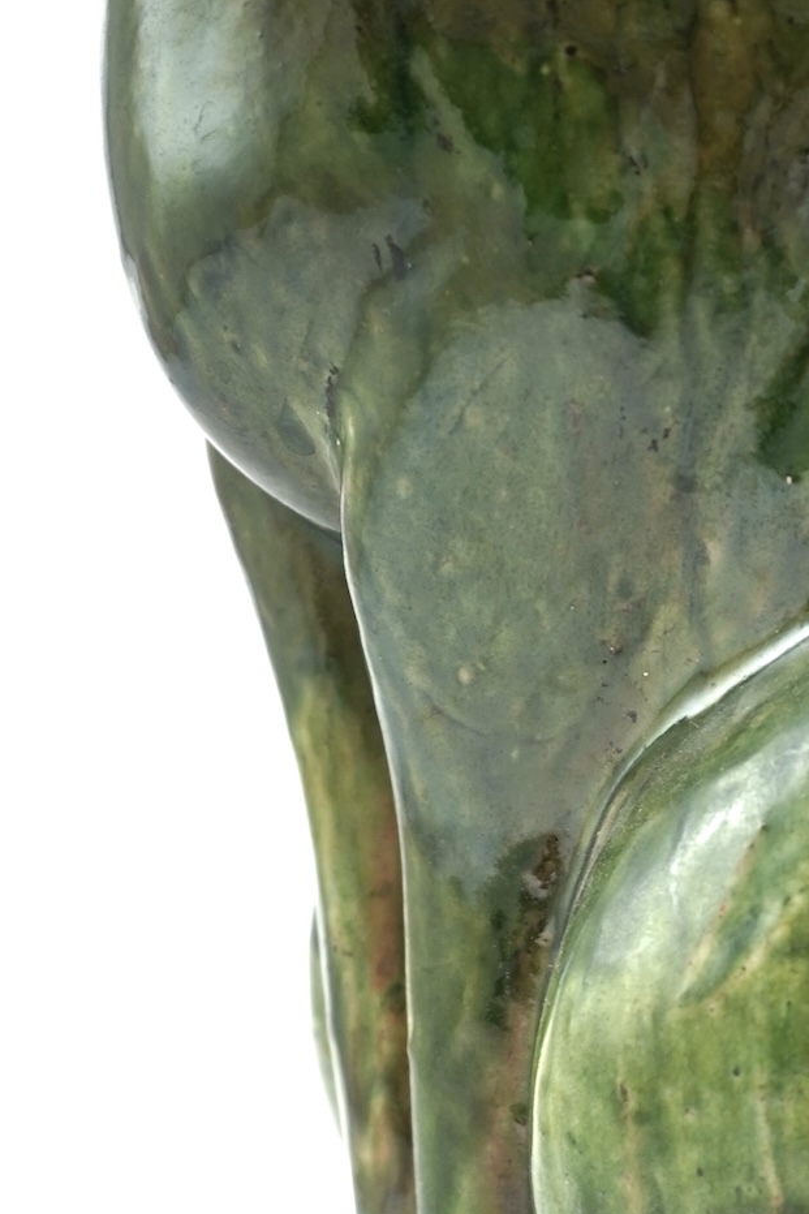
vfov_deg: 21.1
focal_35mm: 95
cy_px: 1030
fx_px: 3203
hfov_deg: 14.3
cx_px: 632
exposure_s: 1/80
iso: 400
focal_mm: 30
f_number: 5.6
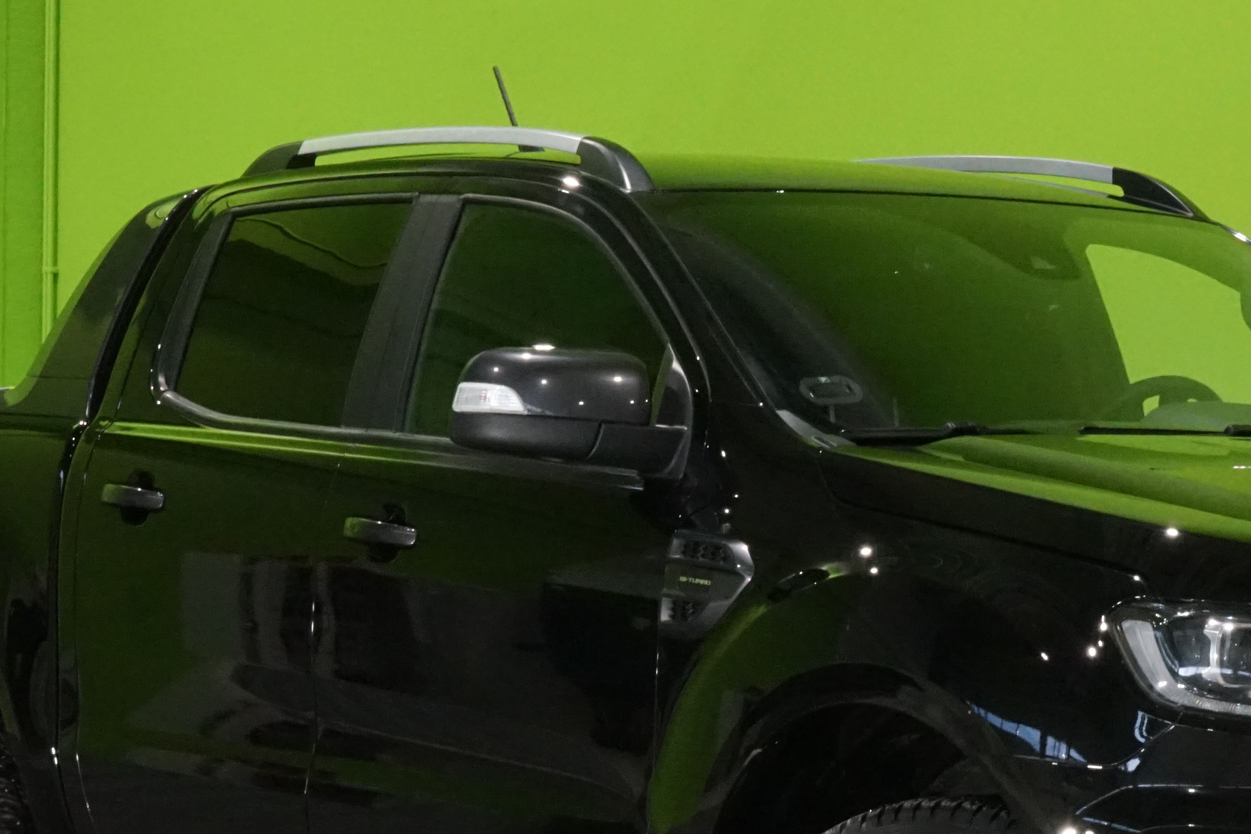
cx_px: 879
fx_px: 5212
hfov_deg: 13.7
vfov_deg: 9.1
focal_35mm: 150
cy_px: 630
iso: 6400
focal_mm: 70
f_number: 29
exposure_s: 1/20
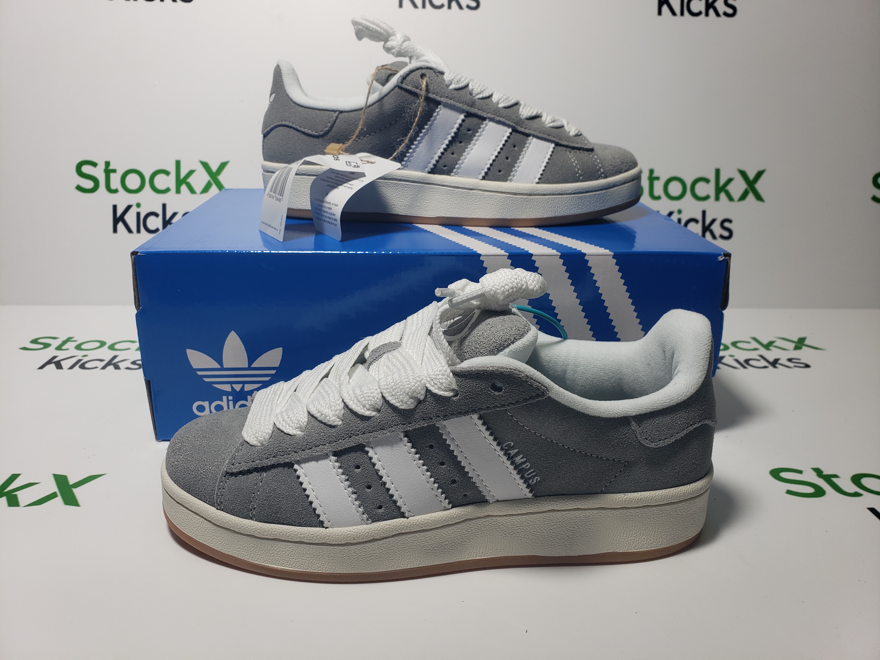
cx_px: 440
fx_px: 661
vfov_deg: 53.1
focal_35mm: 26
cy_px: 330
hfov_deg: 67.3
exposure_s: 1/251
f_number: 2.4
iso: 50
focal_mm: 4.3
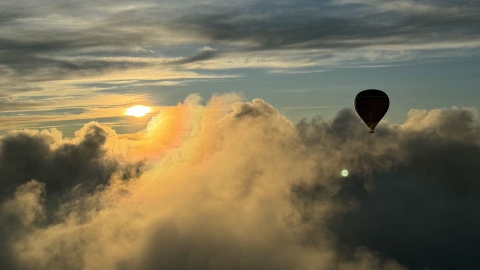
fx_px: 675
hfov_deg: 39.2
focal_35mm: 53
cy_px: 138
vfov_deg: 22.6
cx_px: 241
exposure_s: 1/12500
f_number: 1.78
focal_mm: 6.76
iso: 64
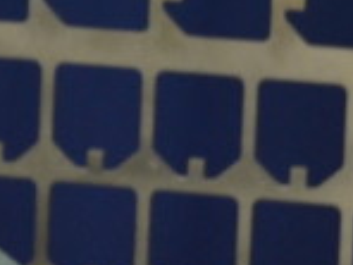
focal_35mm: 519
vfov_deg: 2.8
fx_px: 5293
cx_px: -785
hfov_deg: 3.7
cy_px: -472
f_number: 6.3
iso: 800
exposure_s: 1/60
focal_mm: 52
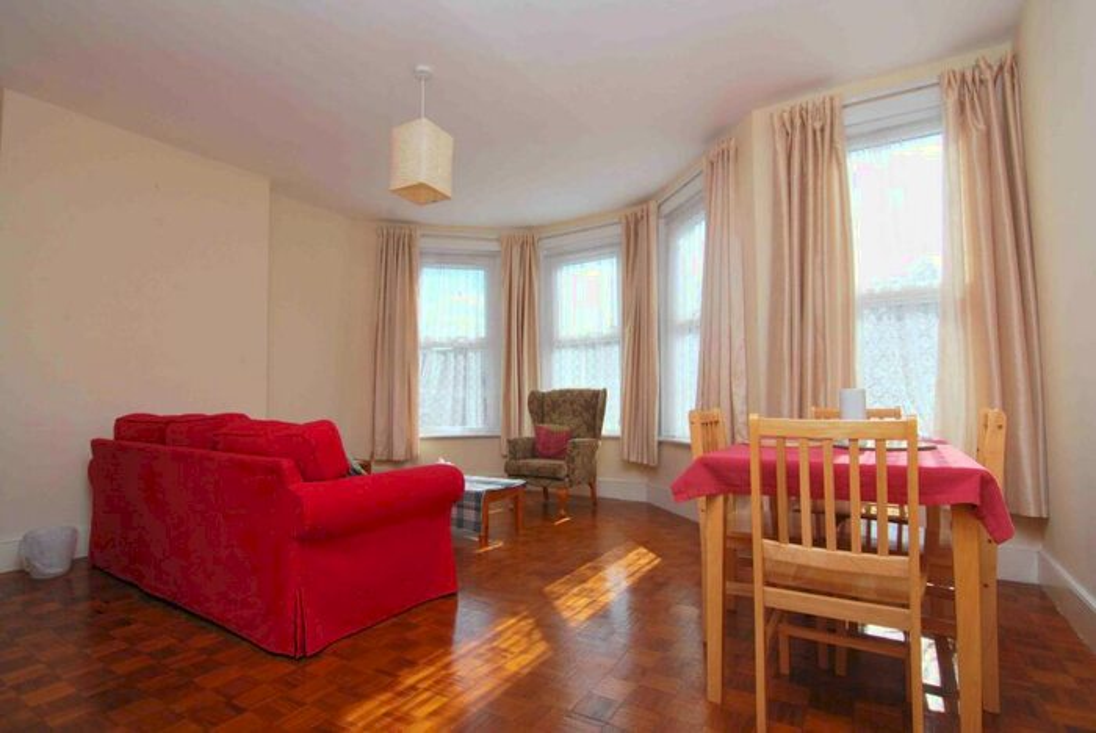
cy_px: 366
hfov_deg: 94.9
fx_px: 503
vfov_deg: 72.2
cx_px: 548
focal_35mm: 16
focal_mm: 11
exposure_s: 1/200
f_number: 11
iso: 400
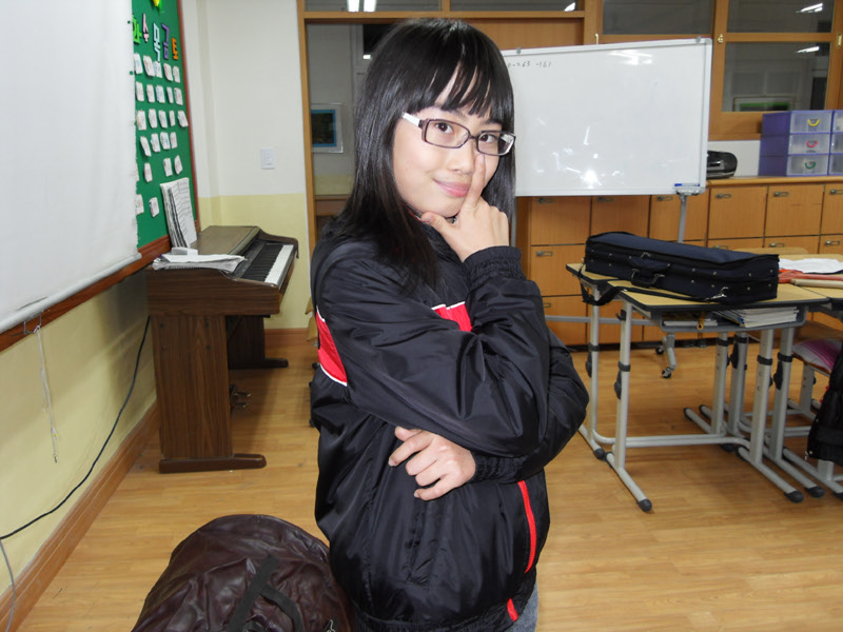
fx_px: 682
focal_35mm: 28
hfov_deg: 63.4
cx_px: 422
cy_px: 316
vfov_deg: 49.7
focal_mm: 6
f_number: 2.8
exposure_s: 1/45
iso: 200
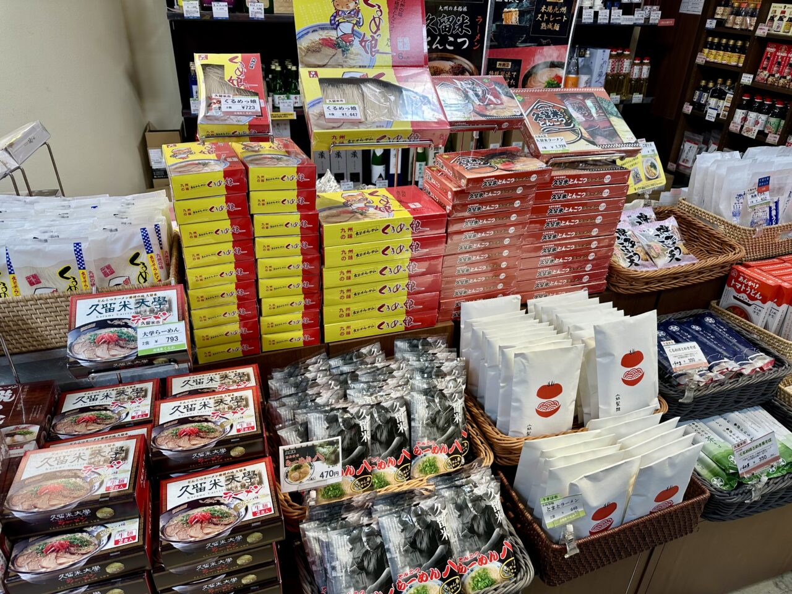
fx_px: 549
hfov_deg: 71.6
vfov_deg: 56.8
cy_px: 297
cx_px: 396
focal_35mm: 24
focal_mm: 6.86
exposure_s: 1/120
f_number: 1.78
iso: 64
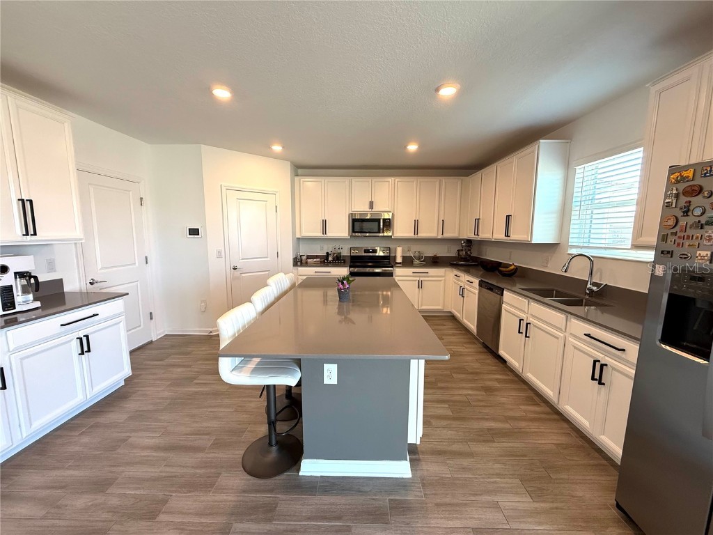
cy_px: 268
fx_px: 288
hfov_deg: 102.1
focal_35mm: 14
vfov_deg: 85.7
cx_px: 356
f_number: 2.2
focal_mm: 2.22
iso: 160
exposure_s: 1/120
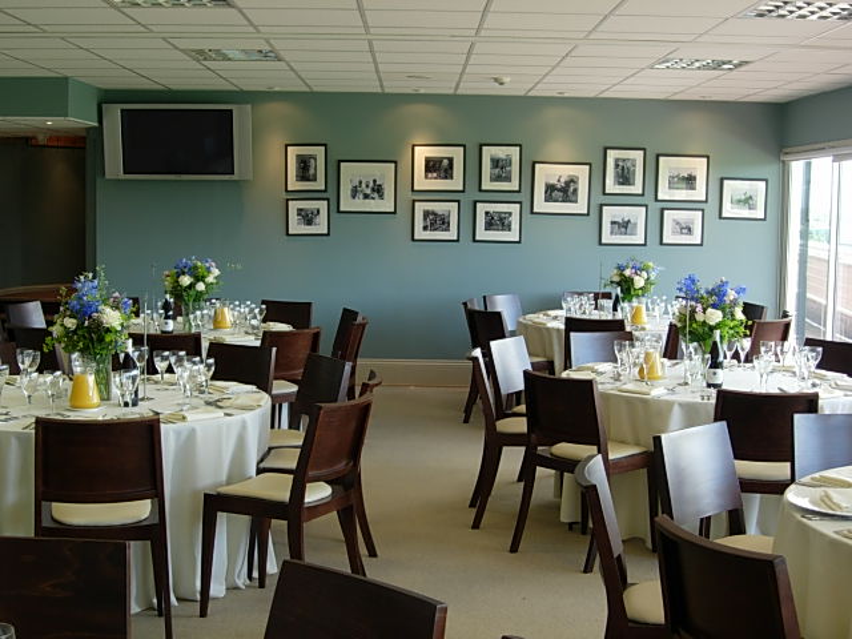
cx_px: 426
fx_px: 1255
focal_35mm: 51
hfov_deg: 37.5
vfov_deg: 28.6
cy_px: 320
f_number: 3.2
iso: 64
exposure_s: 1/55.3
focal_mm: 10.6
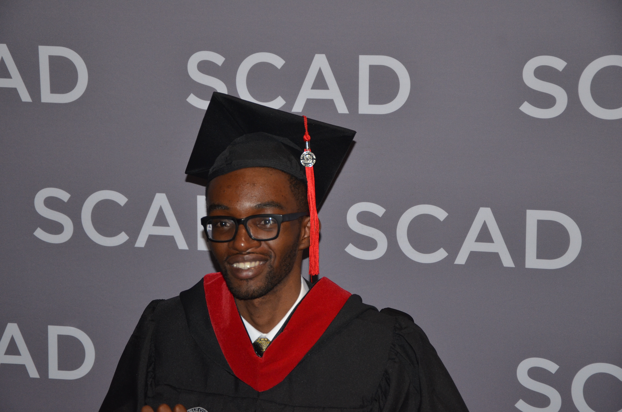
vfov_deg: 14.6
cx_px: 311
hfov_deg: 22.0
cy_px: 206
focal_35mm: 93
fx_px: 1604
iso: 800
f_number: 5.3
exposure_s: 1/60
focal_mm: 62
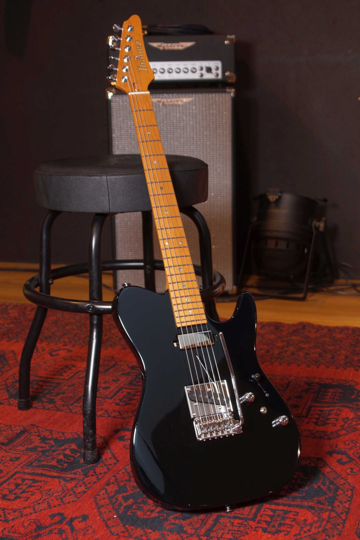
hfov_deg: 25.8
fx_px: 787
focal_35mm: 52
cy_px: 270
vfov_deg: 37.9
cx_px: 180
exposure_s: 1/13
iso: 100
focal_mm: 35
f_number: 5
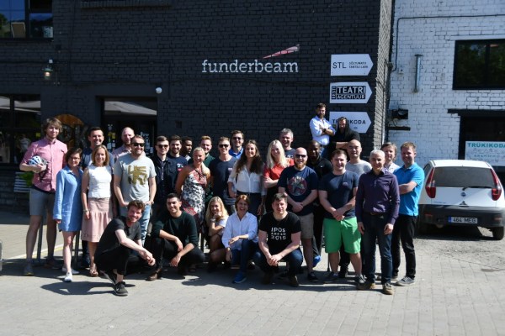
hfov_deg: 45.0
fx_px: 610
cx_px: 252
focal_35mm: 44
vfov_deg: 30.8
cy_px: 168
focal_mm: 29
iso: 200
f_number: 4
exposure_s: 1/1500
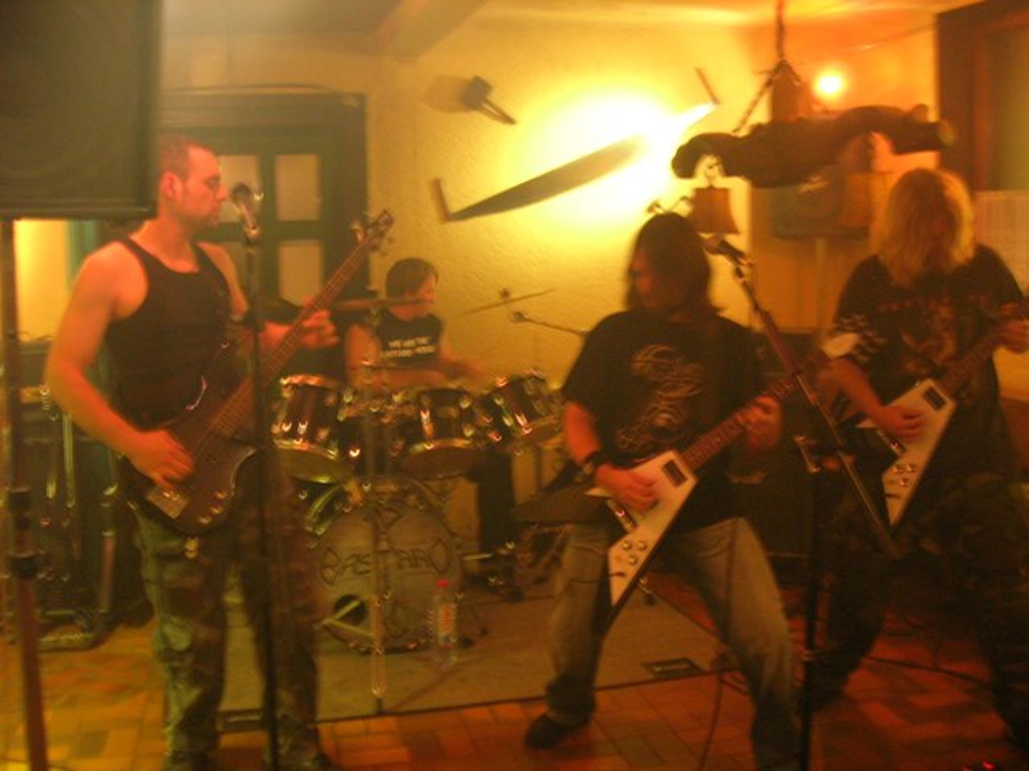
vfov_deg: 37.7
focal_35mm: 38
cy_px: 386
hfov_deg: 49.0
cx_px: 514
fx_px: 1130
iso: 200
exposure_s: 1/3.3
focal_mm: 7.8
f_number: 2.8
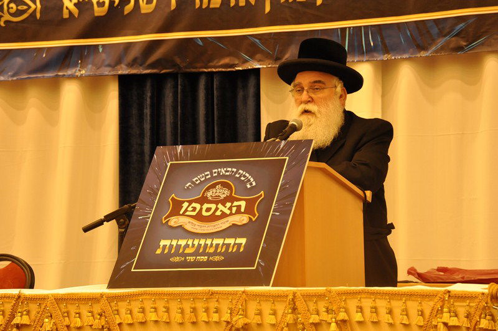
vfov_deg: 10.6
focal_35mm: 129
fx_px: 1782
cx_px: 249
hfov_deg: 15.9
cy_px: 166
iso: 1000
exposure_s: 1/40
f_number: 5.6
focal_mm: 86
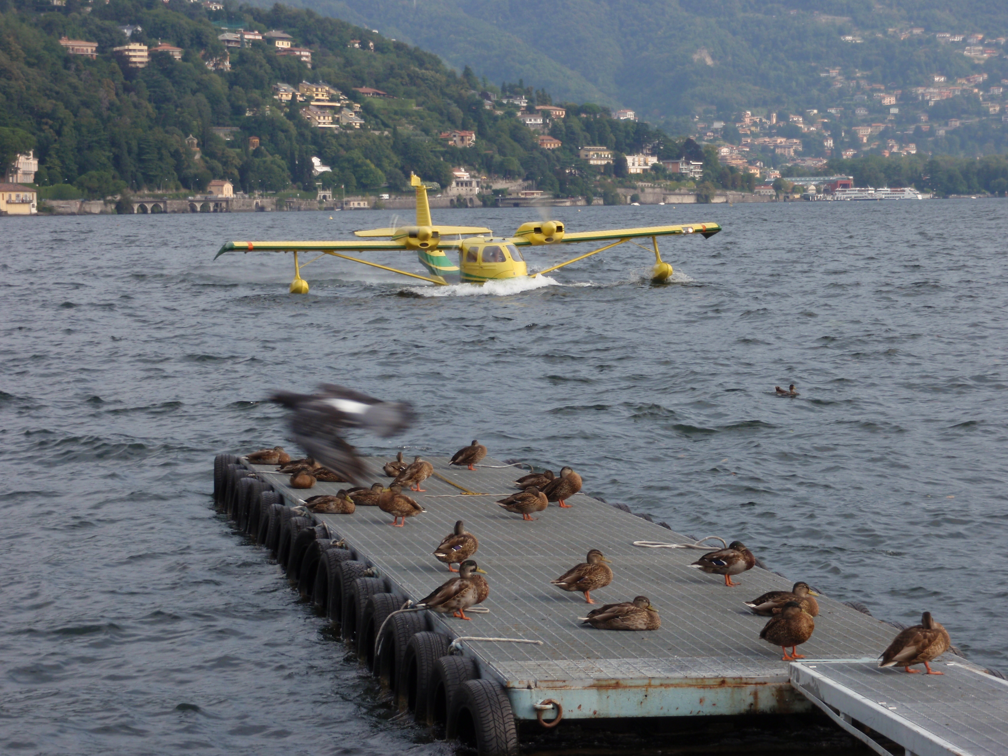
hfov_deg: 23.6
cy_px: 378
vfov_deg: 17.8
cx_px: 504
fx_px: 2417
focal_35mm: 83
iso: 64
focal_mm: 14.94
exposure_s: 1/200
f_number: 5.1
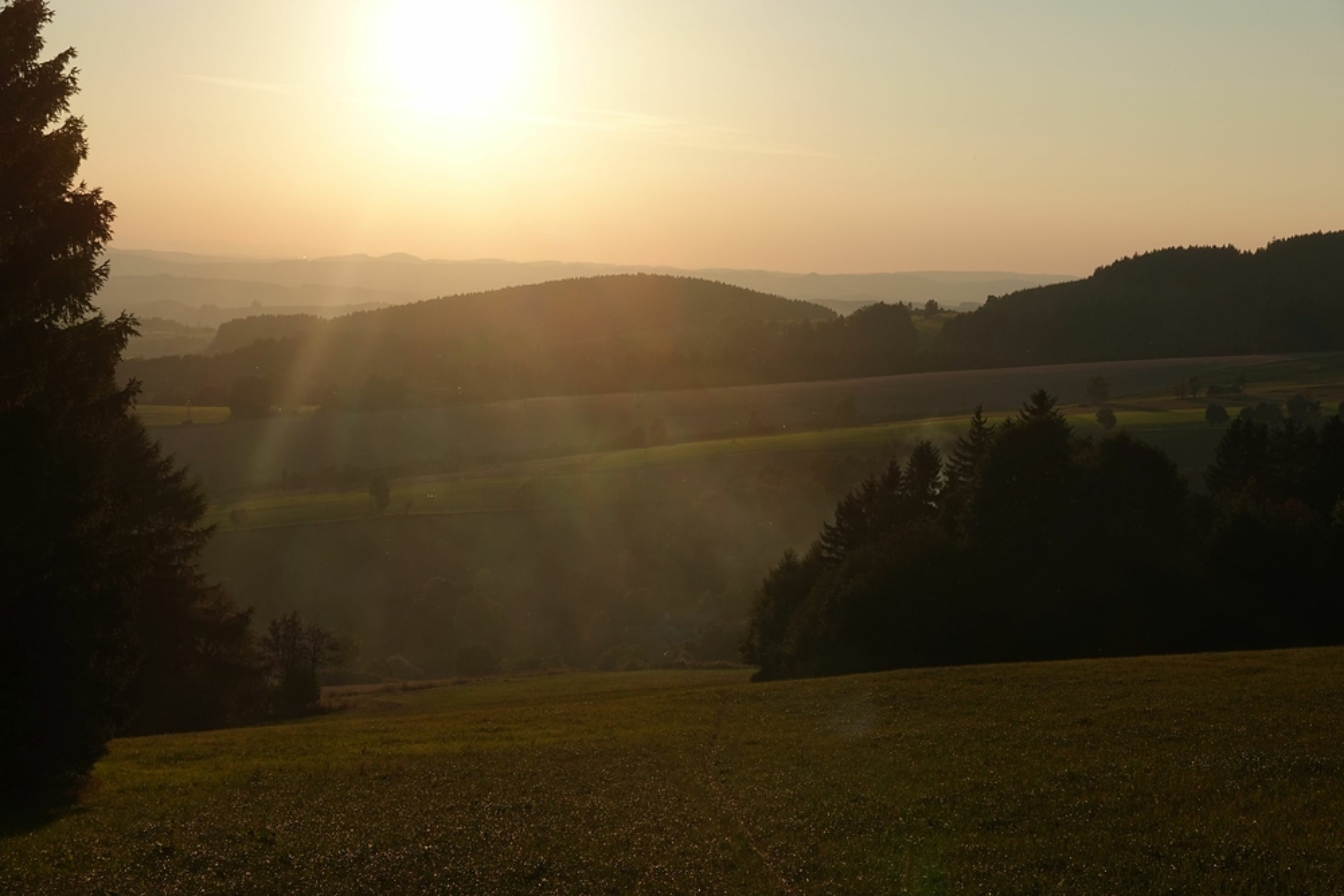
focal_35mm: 75
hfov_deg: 27.0
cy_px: 448
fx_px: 2800
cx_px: 672
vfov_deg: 18.2
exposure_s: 1/400
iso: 125
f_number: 8
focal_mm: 27.44
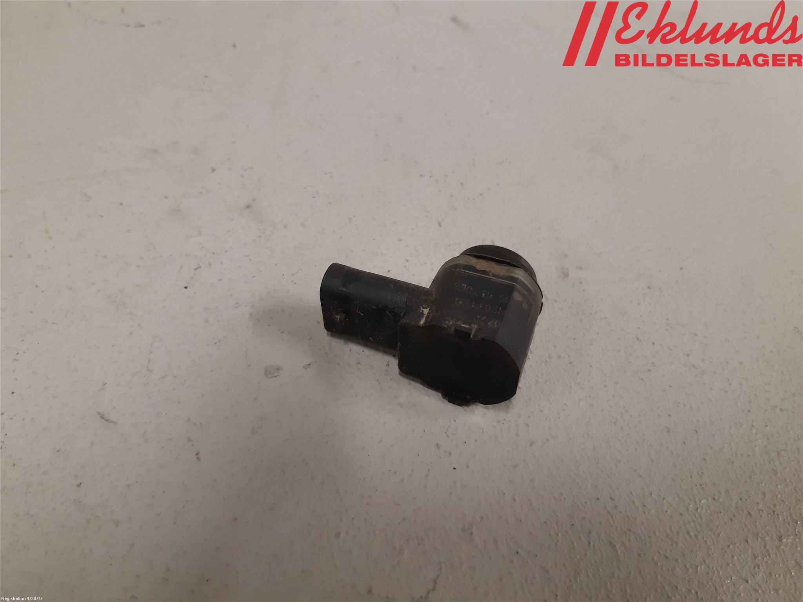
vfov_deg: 53.1
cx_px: 402
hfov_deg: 67.3
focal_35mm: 26
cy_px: 301
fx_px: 603
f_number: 1.7
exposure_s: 1/50
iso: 125
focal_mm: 3.93
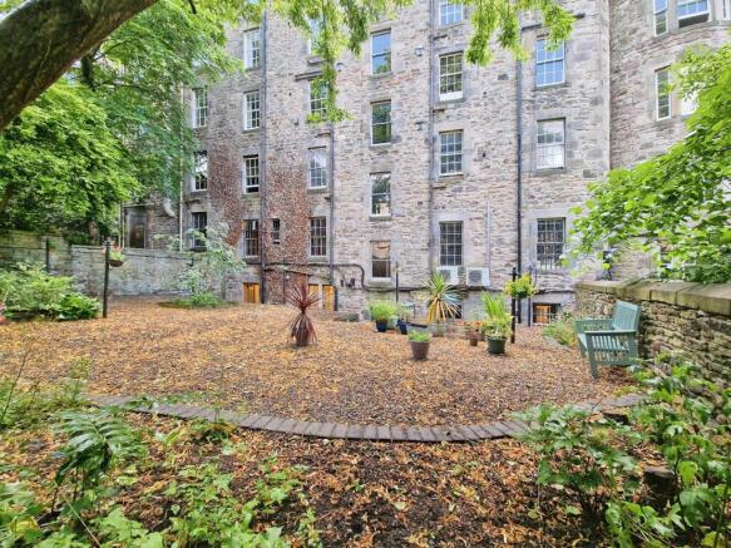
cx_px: 366
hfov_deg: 106.2
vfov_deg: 89.9
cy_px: 274
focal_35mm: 13
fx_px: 274
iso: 80
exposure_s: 1/100
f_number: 2.2
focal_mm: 2.2
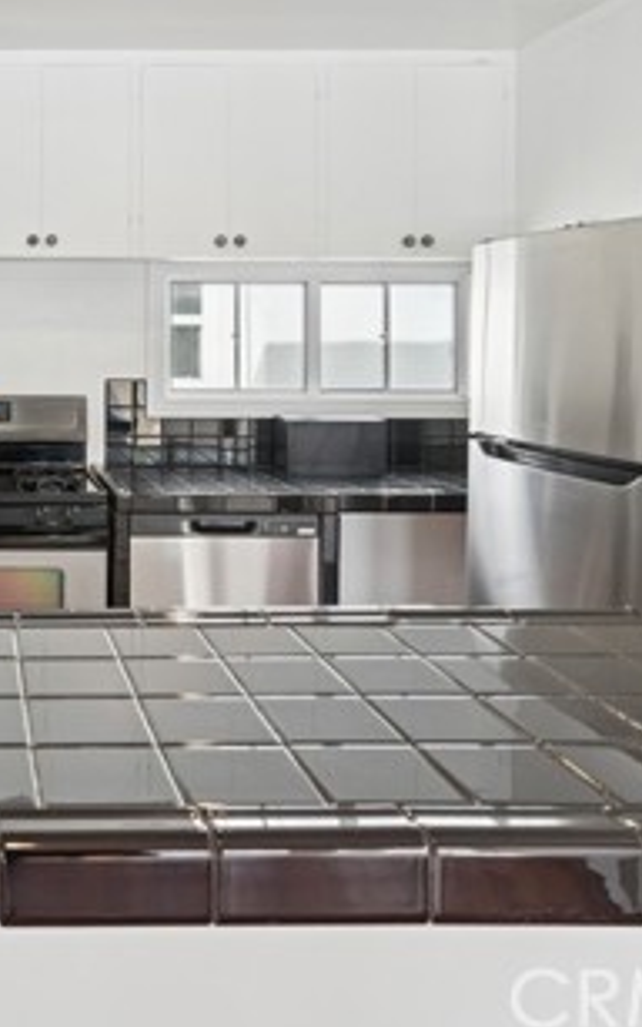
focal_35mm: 34
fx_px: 951
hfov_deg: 33.3
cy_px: 333
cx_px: -37
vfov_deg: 55.4
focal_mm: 16
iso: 320
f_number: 8
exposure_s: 1/50
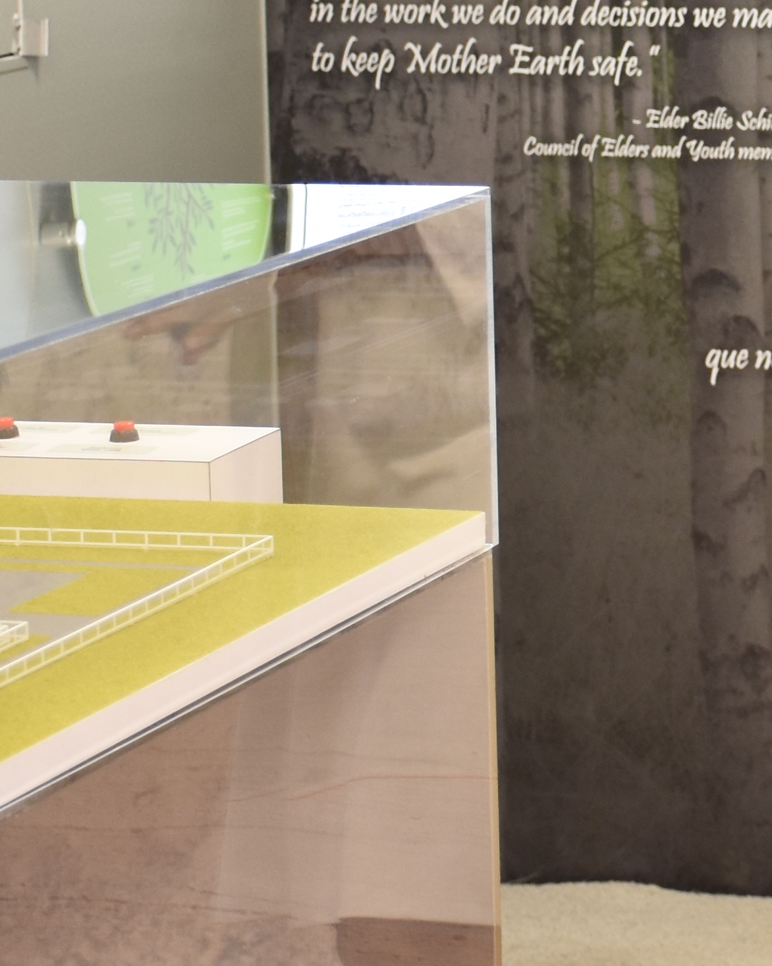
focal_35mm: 173
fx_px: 4941
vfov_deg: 11.1
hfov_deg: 8.8
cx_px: 1082
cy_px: 104
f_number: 4
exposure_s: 1/50
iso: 450
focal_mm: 30
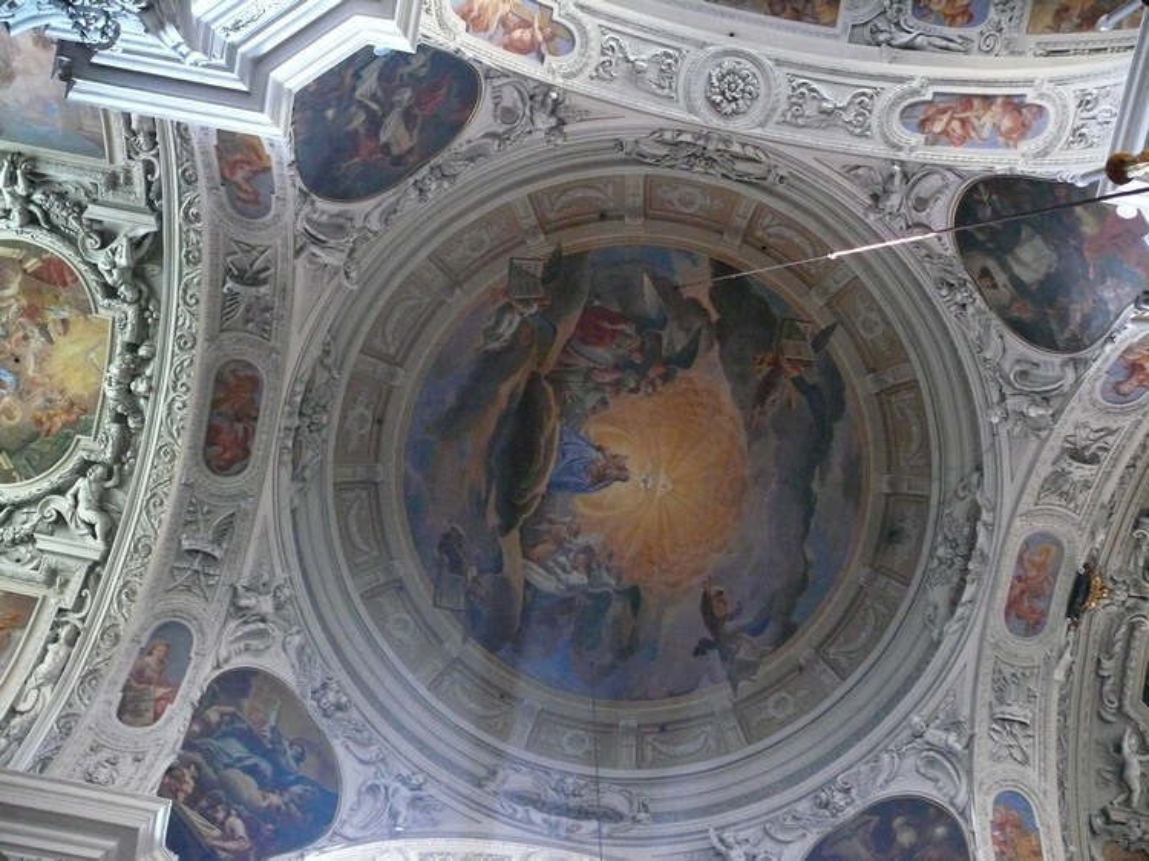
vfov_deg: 40.7
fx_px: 1161
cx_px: 574
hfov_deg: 52.6
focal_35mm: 35
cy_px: 430
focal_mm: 7.4
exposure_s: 1/15
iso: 800
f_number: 2.8
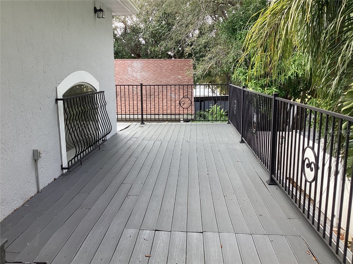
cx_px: 176
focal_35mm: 31
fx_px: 316
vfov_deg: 45.4
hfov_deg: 58.4
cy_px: 132
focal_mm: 3.3
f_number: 2.4
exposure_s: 1/120
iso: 32
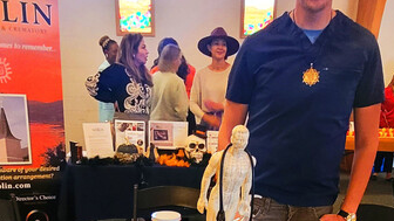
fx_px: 460
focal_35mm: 44
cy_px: 251
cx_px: 188
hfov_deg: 46.4
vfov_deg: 24.9
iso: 320
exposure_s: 1/30
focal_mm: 1.74
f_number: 2.2
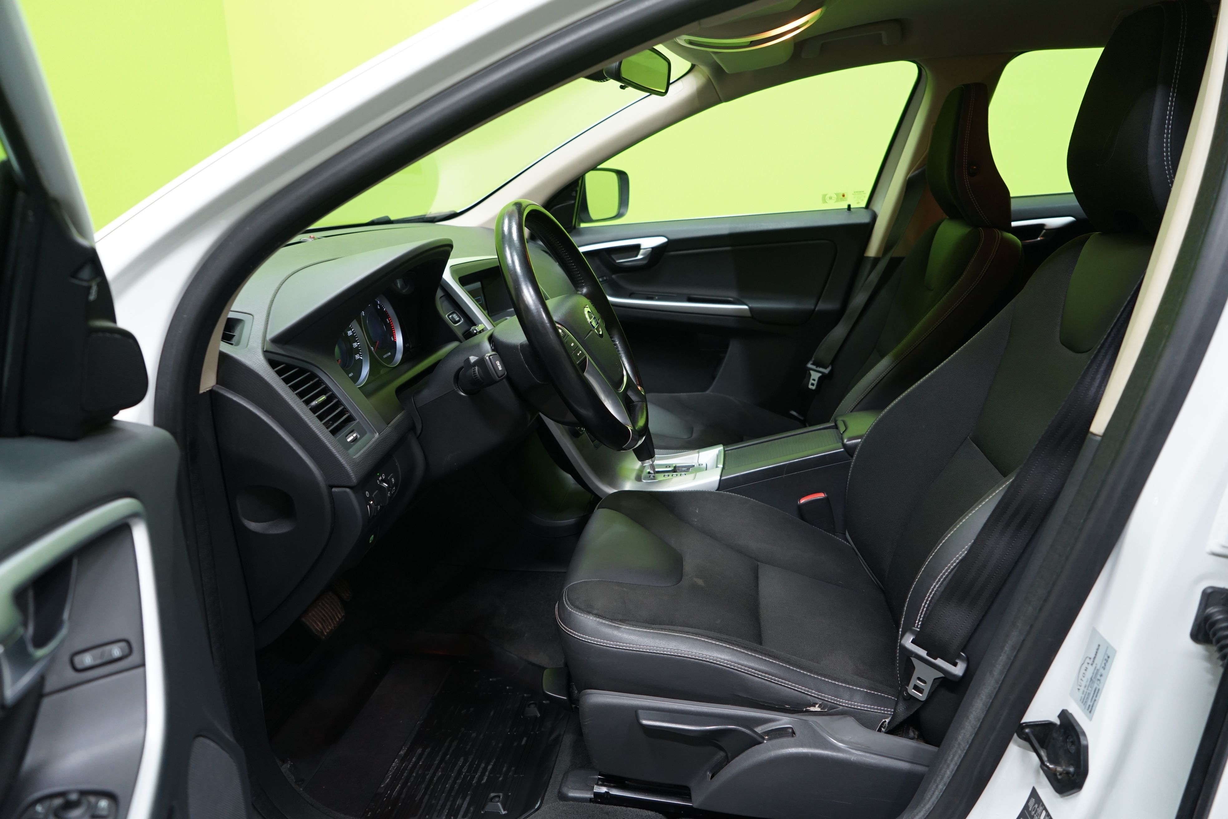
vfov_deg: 53.1
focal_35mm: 24
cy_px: 410
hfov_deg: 73.7
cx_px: 614
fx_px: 819
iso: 800
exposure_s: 1/20
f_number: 4.5
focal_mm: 24
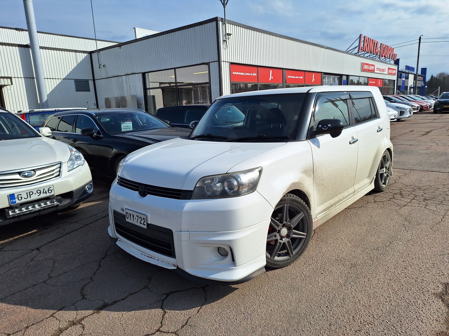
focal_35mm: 23
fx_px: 298
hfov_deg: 73.9
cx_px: 224
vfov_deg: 58.9
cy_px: 168
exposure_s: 1/5000
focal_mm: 5.54
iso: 40
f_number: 1.8
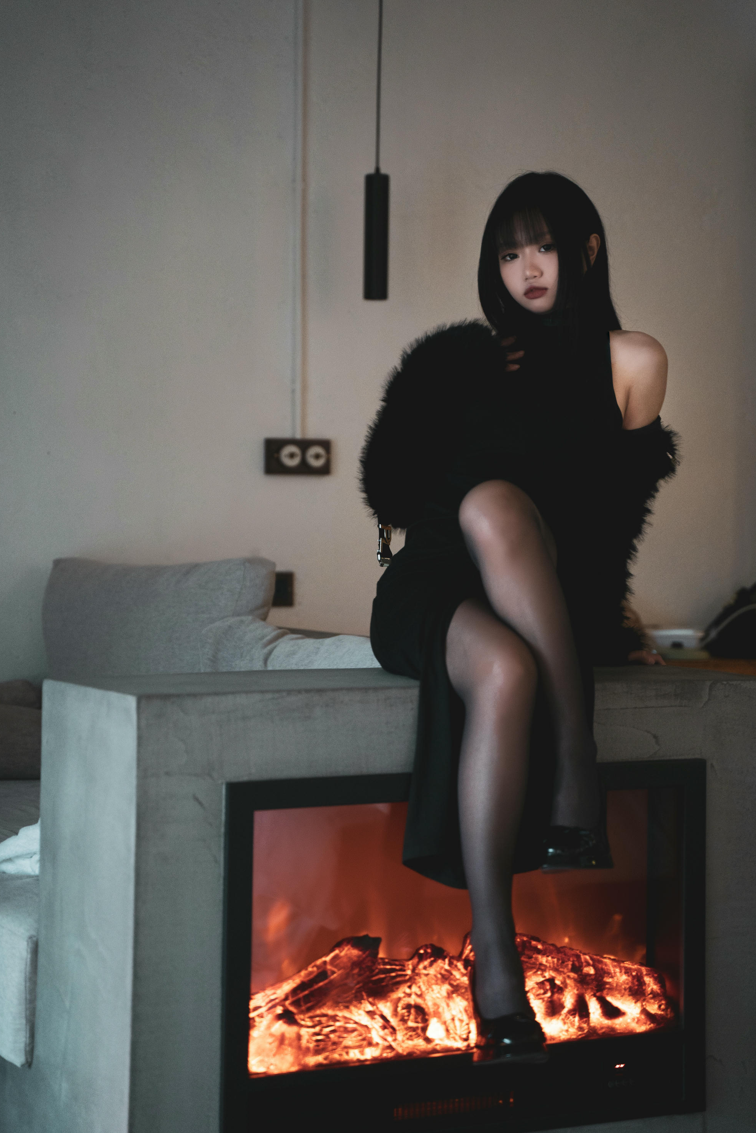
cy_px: 567
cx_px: 378
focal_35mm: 76
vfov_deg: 26.7
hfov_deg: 17.9
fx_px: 2394
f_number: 2.8
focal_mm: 75
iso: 2000
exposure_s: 1/125
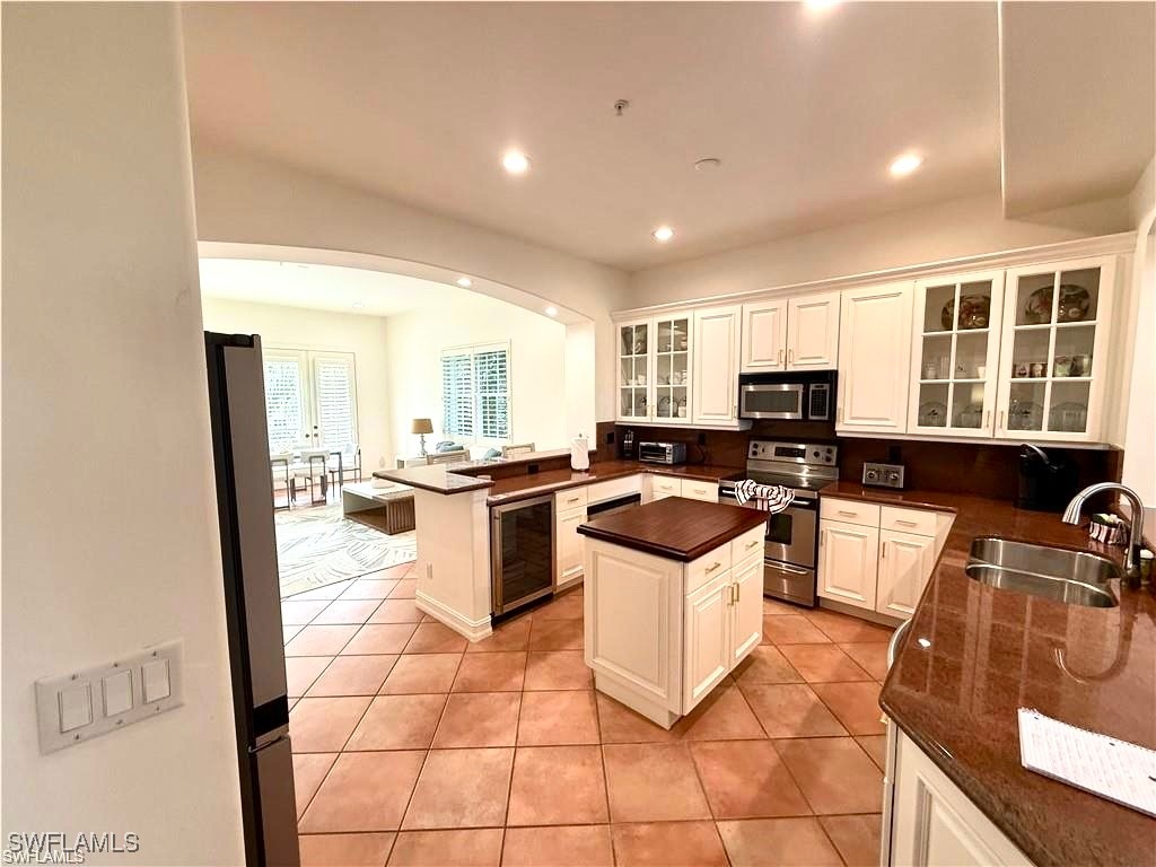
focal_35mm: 14
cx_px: 578
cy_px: 434
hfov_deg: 102.1
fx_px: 468
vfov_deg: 85.7
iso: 125
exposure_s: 1/120
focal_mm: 2.22
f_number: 2.2
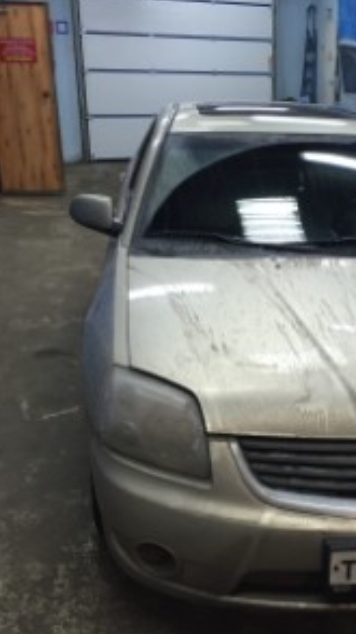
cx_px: 296
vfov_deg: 47.4
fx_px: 723
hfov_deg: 27.0
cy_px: 315
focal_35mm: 43
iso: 100
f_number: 2.2
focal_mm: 4.15
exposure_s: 1/33
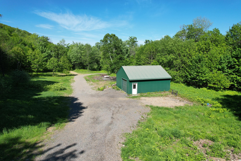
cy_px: 80
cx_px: 120
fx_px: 147
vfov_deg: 57.2
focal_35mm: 22
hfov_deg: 78.6
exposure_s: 1/1500
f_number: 2.8
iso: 100
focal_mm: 8.38
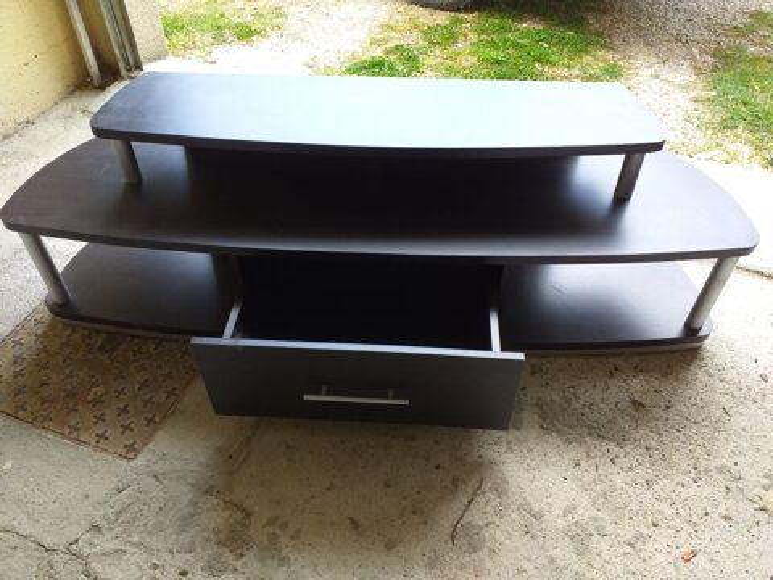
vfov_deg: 51.4
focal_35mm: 27
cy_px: 290
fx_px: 603
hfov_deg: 65.3
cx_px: 386
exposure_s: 1/100
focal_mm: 3.6
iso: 50
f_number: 1.9
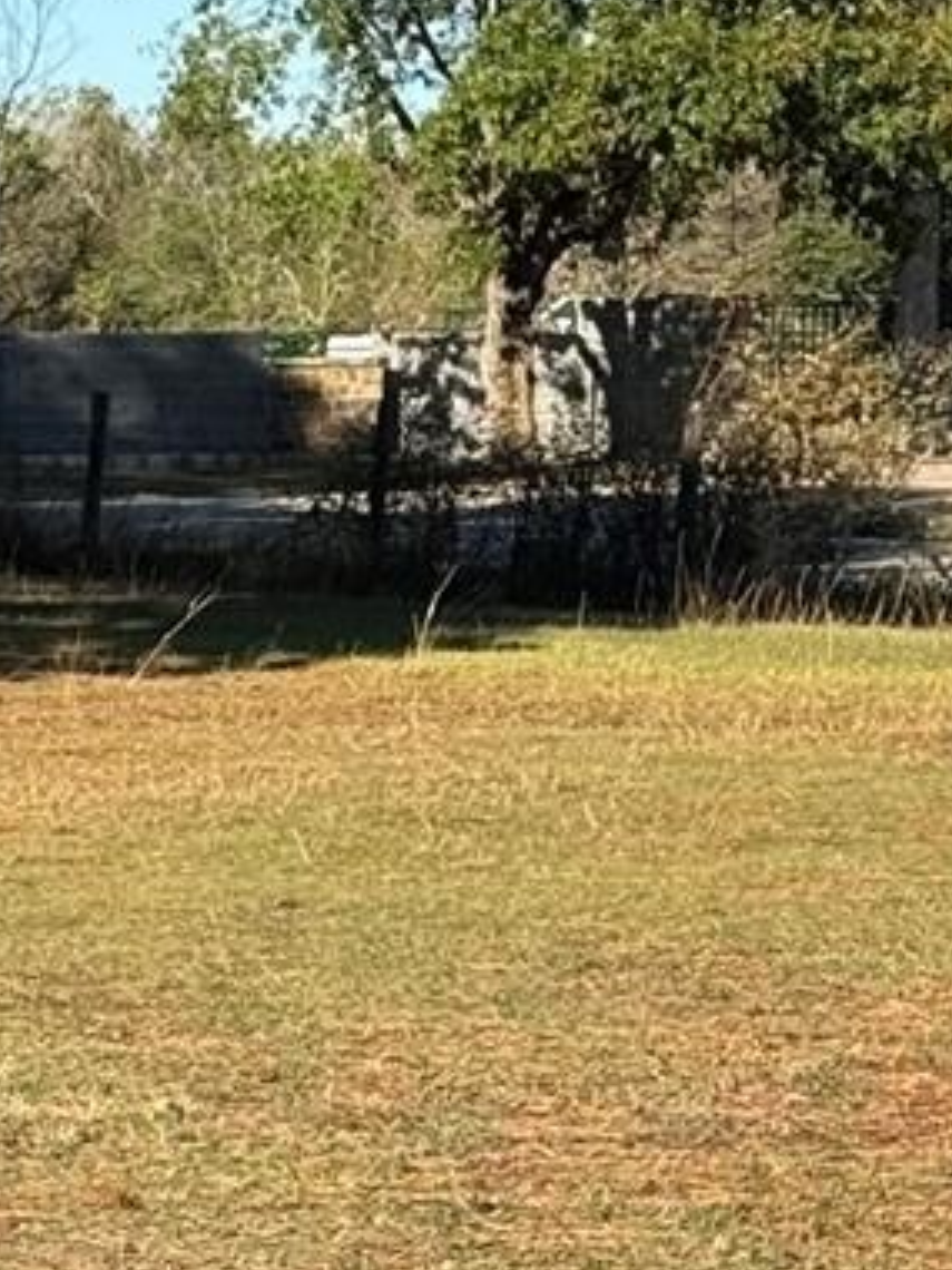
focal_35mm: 194
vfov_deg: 10.2
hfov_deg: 7.5
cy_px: 886
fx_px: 7114
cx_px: -514
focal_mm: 6.76
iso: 64
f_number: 1.78
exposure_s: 1/3257
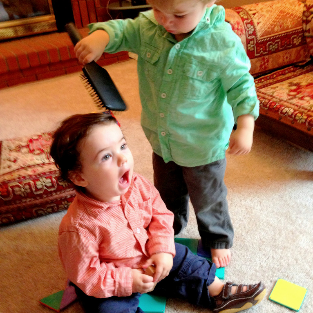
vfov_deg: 42.8
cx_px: 156
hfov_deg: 42.8
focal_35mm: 39
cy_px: 152
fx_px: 399
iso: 250
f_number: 2.4
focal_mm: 4.13
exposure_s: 1/20
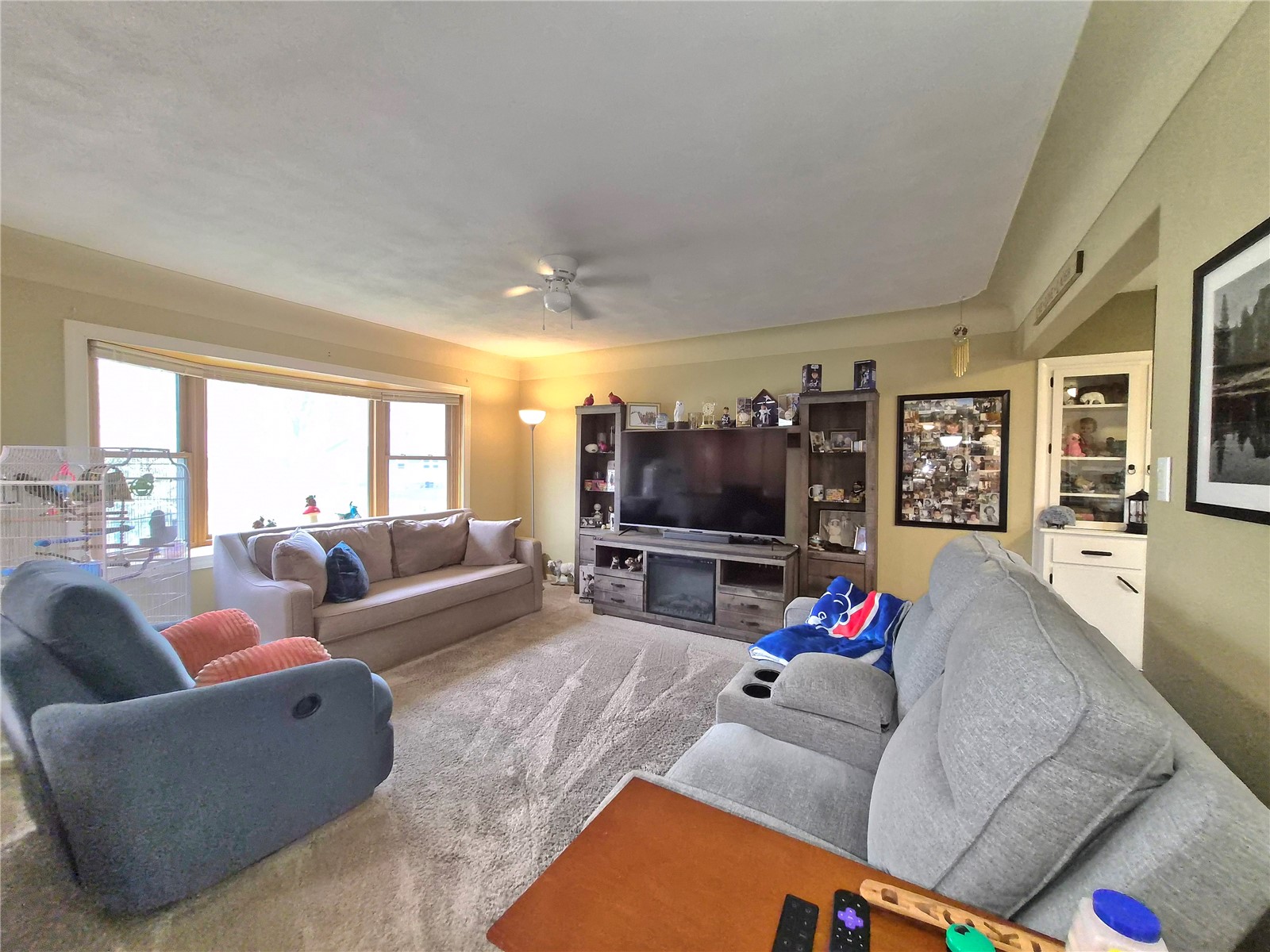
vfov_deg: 89.9
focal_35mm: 13
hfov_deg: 106.2
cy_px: 476
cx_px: 635
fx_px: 477
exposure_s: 1/60.2
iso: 200
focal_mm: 1.7
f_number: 2.2
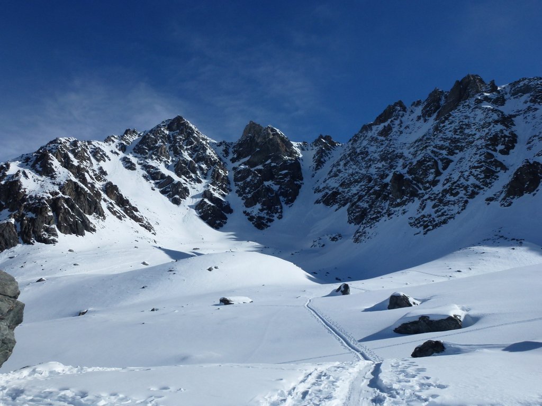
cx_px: 271
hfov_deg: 63.4
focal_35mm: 28
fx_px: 438
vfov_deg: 49.7
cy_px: 203
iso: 100
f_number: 4
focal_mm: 5
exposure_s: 1/2000
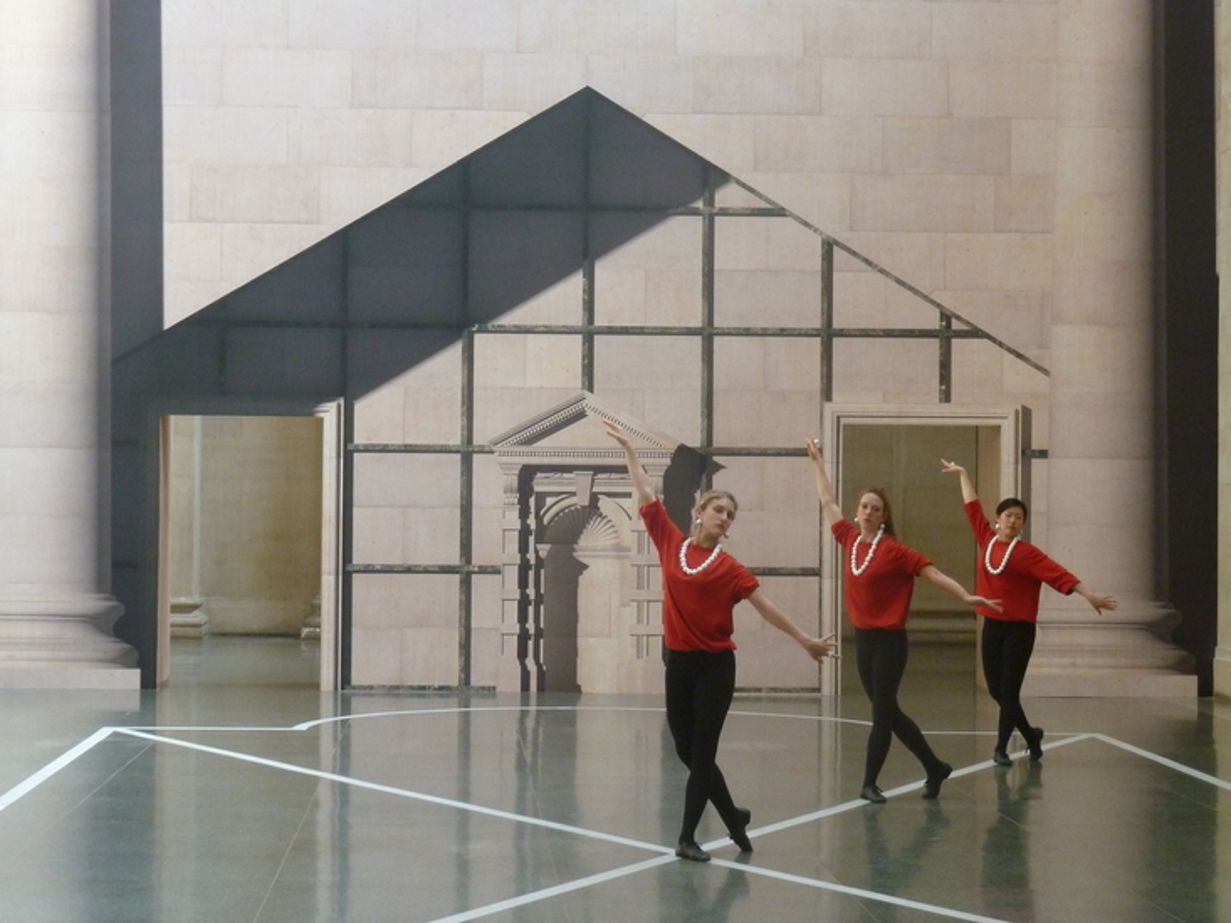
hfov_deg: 23.6
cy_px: 462
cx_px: 616
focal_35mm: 83
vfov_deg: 17.8
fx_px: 2952
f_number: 4.2
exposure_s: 1/40
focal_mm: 13.7
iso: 320
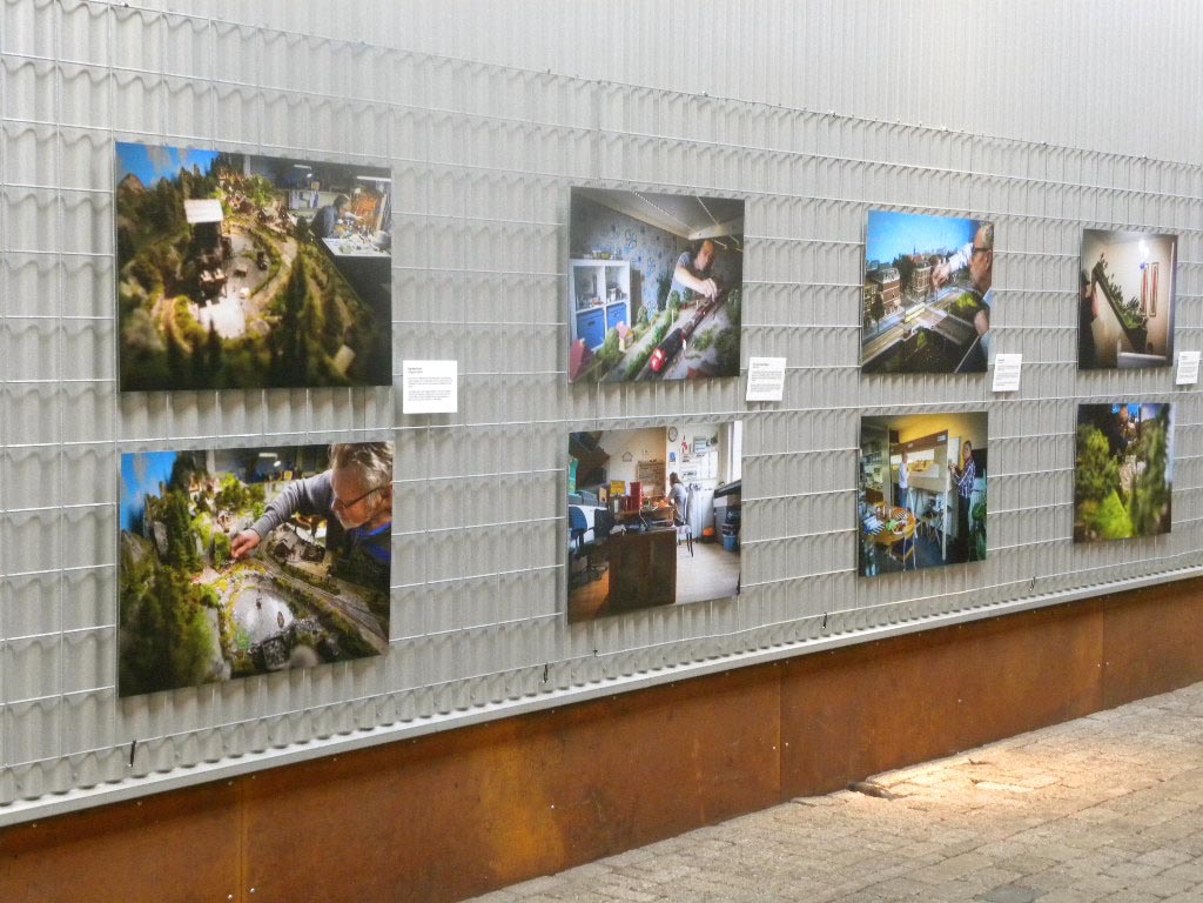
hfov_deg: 33.2
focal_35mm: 58
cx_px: 602
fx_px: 2016
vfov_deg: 25.2
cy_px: 452
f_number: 3.5
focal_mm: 10.3
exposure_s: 1/27.8
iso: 400
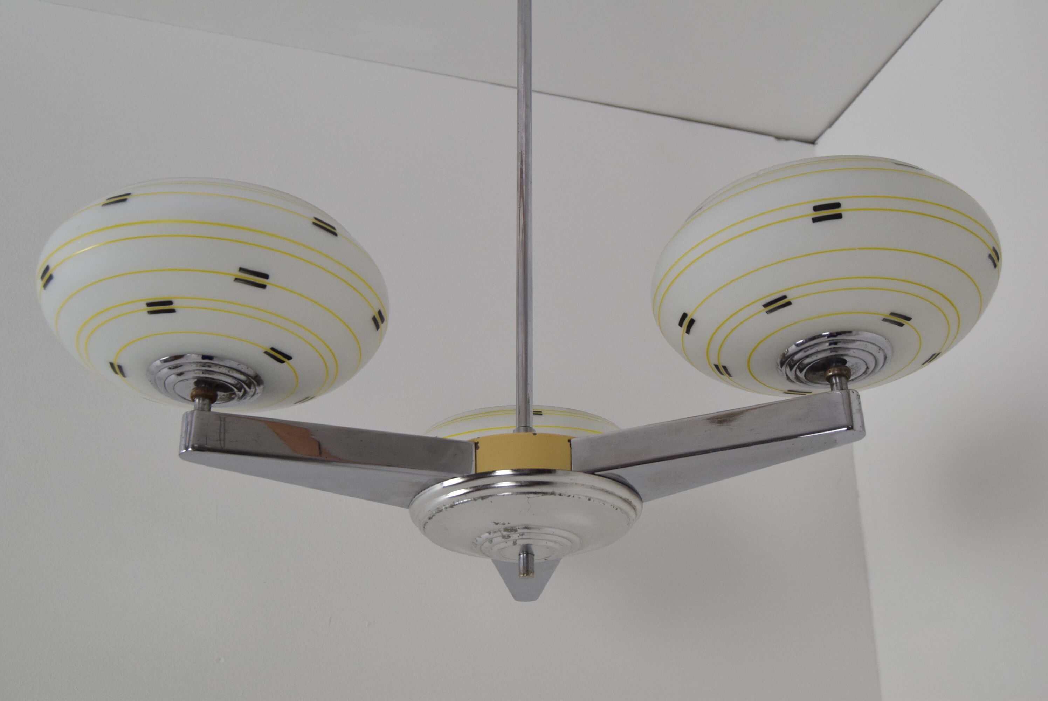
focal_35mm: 42
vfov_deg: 31.9
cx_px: 524
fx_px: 1224
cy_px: 350
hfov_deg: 46.4
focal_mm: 28
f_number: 7.1
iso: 1600
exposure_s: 1/200
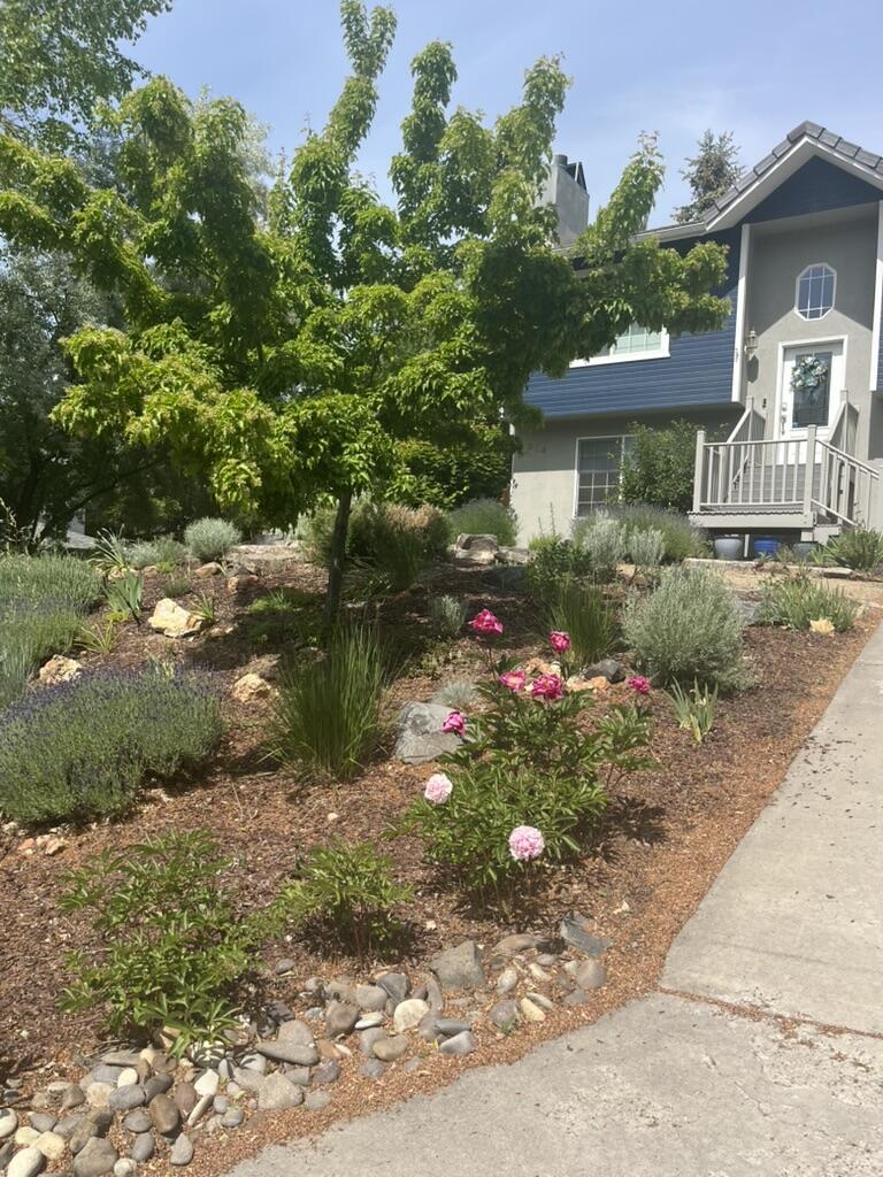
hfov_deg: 53.1
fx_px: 884
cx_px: 442
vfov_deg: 67.3
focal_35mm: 26
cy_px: 588
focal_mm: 5.1
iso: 50
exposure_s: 1/2513
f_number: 1.6
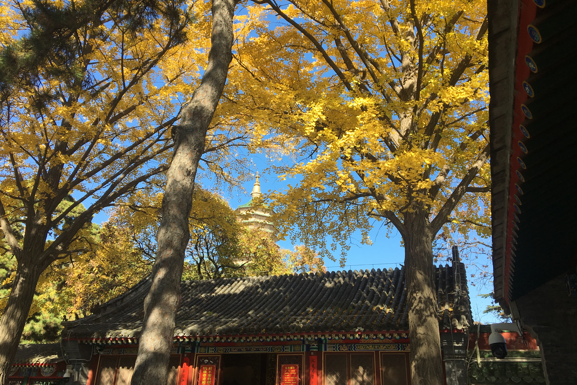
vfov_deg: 42.3
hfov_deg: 60.3
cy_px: 170
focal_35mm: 31
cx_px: 293
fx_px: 497
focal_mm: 4.15
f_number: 2.2
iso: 25
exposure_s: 1/549
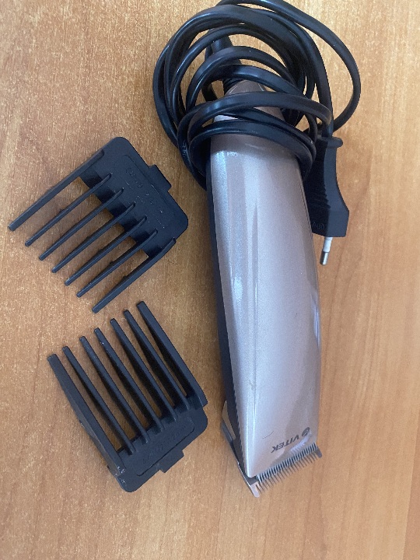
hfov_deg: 53.1
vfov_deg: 67.3
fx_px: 421
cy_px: 280
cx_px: 210
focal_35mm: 26
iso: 640
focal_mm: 4.25
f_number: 1.8
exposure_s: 1/40
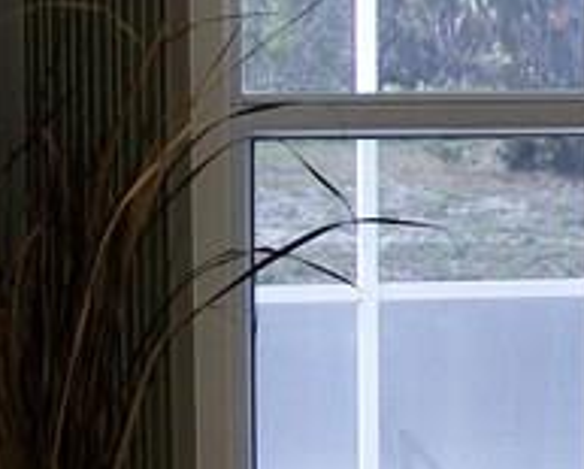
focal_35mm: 186
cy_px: 333
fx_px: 3220
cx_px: 545
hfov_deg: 10.3
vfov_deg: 8.3
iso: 64
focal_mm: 6
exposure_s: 1/125
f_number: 2.7
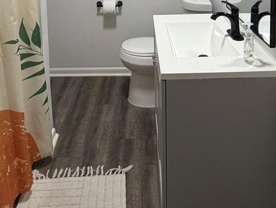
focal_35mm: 39
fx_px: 311
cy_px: -46
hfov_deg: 47.8
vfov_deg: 30.8
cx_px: 145
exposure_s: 1/120
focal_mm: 2.22
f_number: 2.2
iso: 250
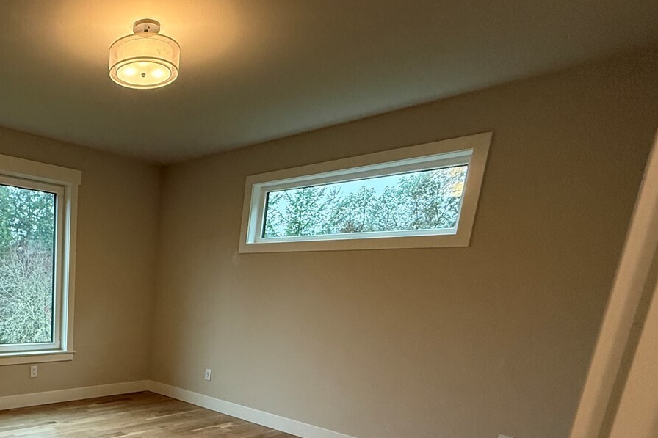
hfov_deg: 61.1
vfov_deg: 45.2
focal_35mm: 26
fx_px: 475
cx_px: 95
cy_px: 390
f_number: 2.2
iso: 320
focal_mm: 2.22
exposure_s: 1/120
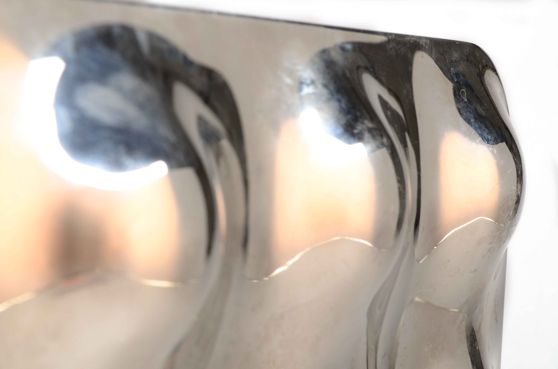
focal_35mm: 82
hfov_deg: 24.7
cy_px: 184
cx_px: 279
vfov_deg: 16.5
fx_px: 1276
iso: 400
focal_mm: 55
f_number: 16
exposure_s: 1/160
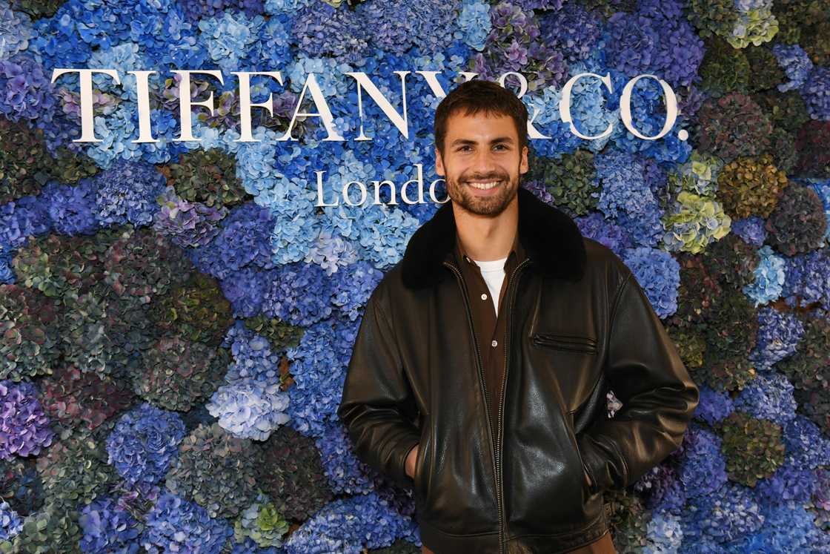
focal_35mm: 36
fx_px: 830
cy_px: 277
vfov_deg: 36.9
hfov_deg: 53.1
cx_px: 415
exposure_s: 1/200
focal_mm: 36
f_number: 5.6
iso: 1250
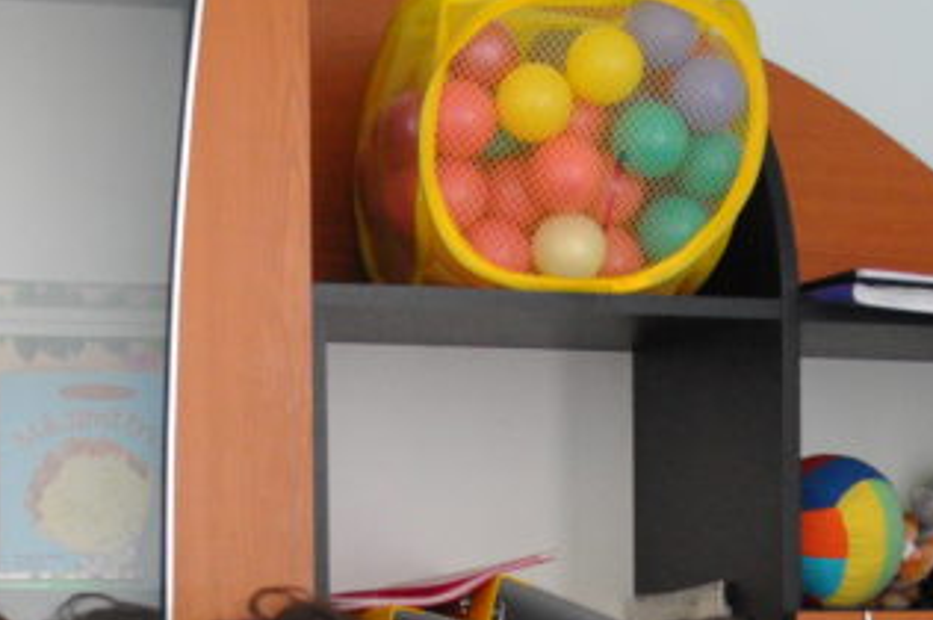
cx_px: 484
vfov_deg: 12.1
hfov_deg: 18.6
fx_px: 2848
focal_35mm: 110
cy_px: 771
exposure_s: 1/100
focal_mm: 20
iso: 1600
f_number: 5
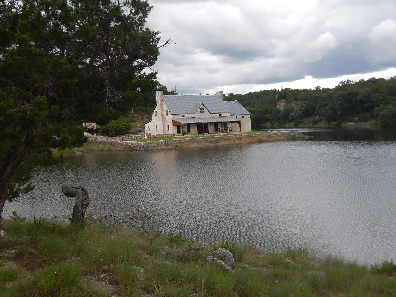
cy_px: 148
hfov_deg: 47.9
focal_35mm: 39
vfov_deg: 36.8
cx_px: 198
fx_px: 446
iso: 125
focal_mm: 7
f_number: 4
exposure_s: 1/400
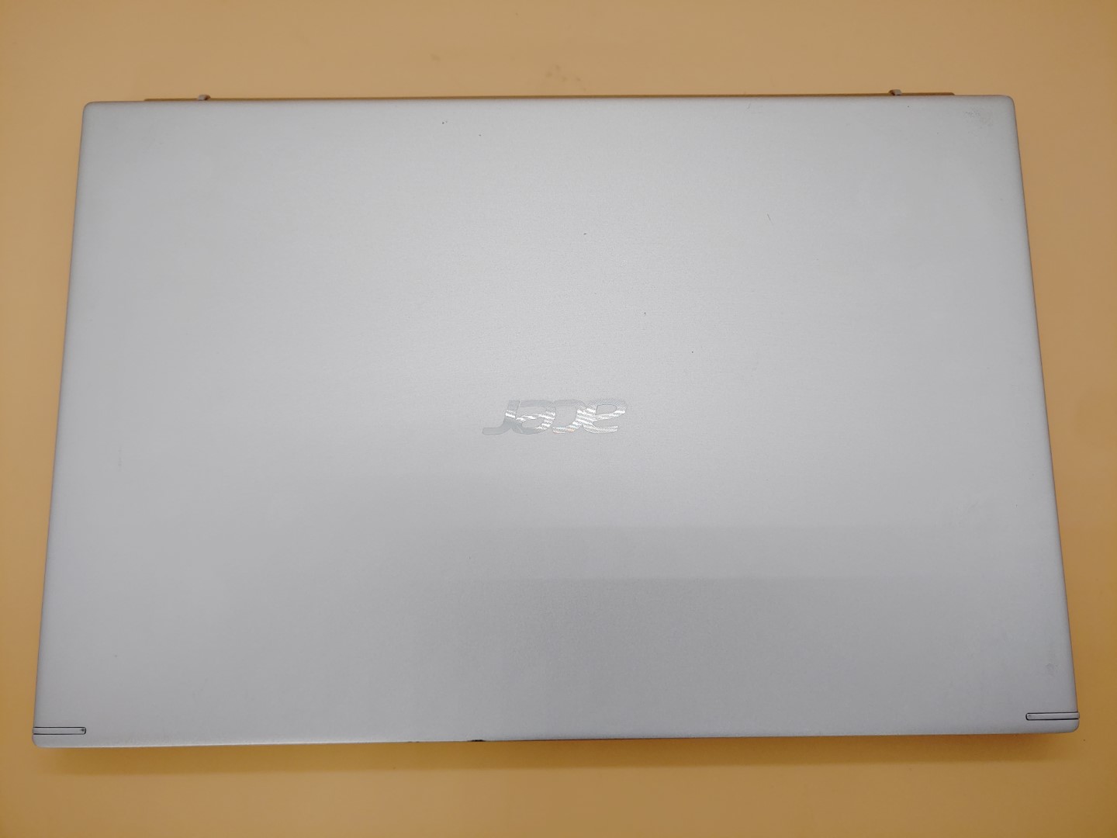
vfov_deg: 53.1
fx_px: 839
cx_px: 558
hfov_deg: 67.3
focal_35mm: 26
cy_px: 419
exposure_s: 1/96
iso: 50
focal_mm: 4.36
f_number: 1.8
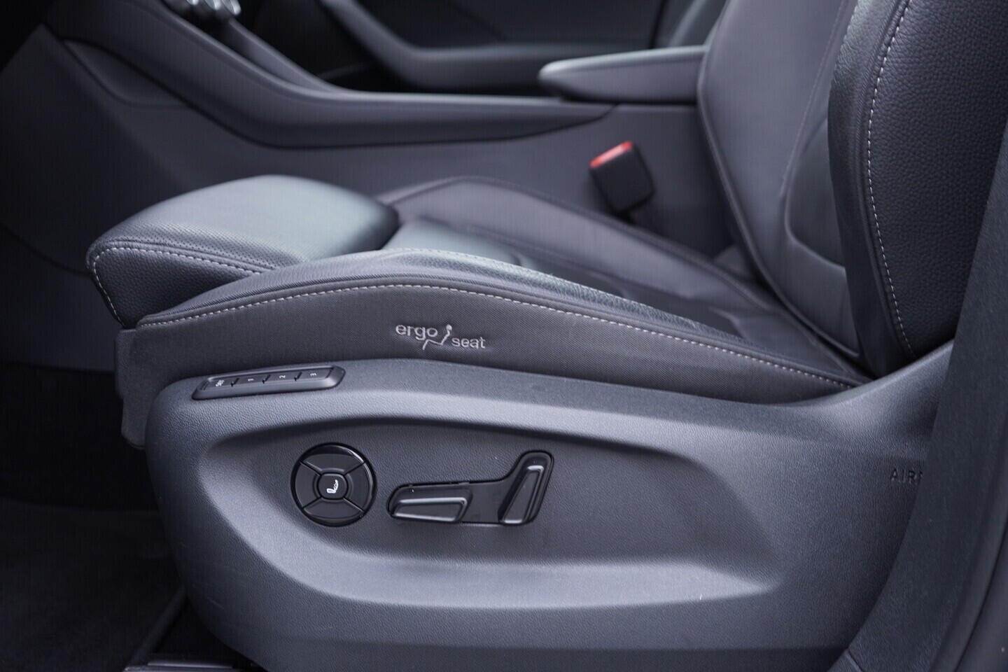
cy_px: 336
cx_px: 504
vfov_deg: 36.9
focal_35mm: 36
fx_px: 1008
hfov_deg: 53.1
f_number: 2.8
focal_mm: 24
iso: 250
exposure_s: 1/40
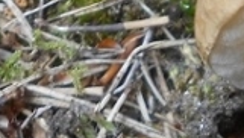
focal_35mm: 123
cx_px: 332
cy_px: 168
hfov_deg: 16.3
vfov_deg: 9.7
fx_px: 797
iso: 80
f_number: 3.2
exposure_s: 1/50
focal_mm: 4.6
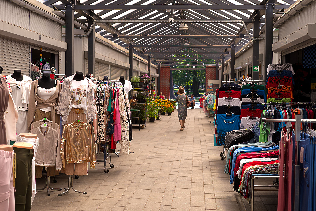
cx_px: 161
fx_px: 448
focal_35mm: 51
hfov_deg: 38.9
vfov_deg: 26.5
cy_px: 106
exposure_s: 1/125
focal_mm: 50
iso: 100
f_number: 5.6
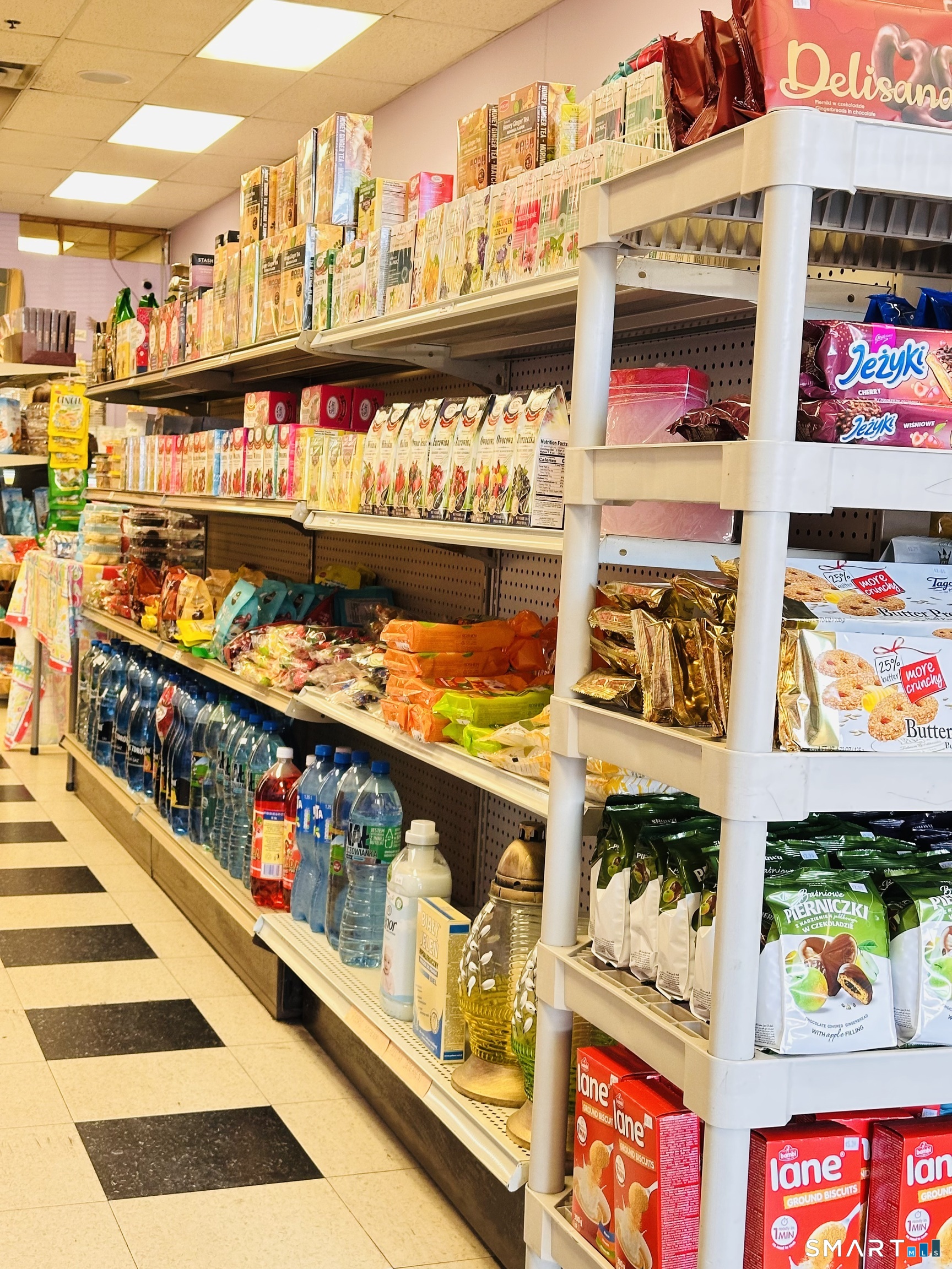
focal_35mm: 48
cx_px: 476
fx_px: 1760
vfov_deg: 39.7
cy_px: 634
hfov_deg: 30.3
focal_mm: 6.86
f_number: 1.78
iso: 200
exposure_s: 1/60
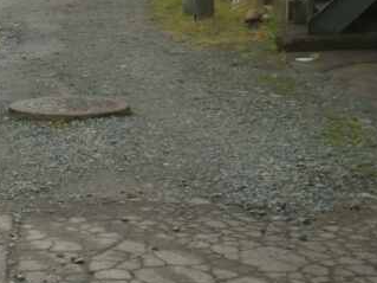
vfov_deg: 11.7
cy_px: -120
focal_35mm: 122
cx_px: -139
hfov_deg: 15.3
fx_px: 1328
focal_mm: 6.66
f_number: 3.9
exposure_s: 1/320
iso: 64
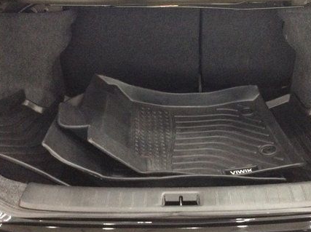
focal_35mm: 48
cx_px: 177
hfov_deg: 39.6
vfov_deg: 30.2
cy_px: 99
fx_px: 431
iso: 320
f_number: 2.4
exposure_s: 1/17
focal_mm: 3.3
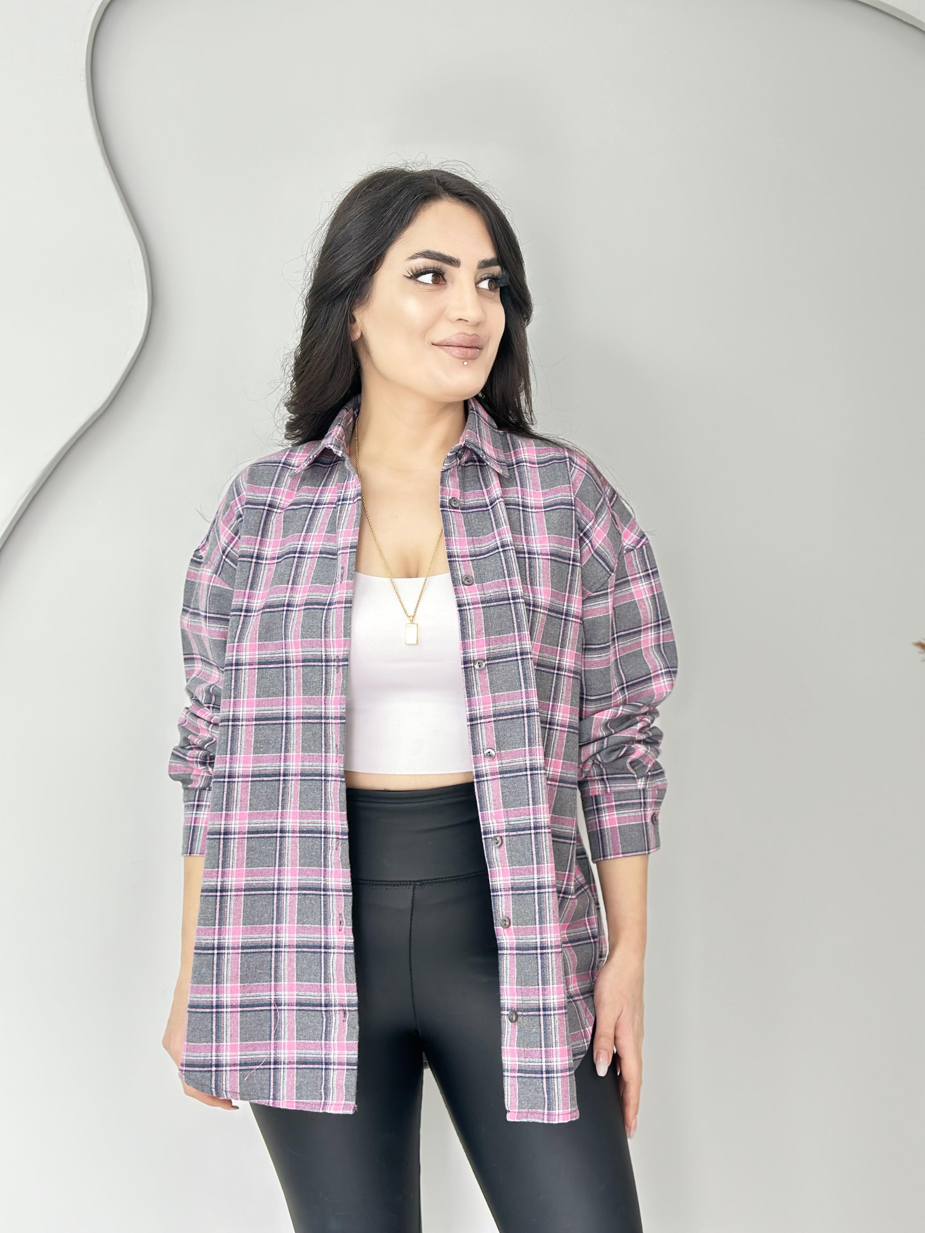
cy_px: 616
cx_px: 462
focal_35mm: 48
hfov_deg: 30.3
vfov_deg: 39.7
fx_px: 1710
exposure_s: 1/50
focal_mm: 6.86
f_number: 1.78
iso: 64
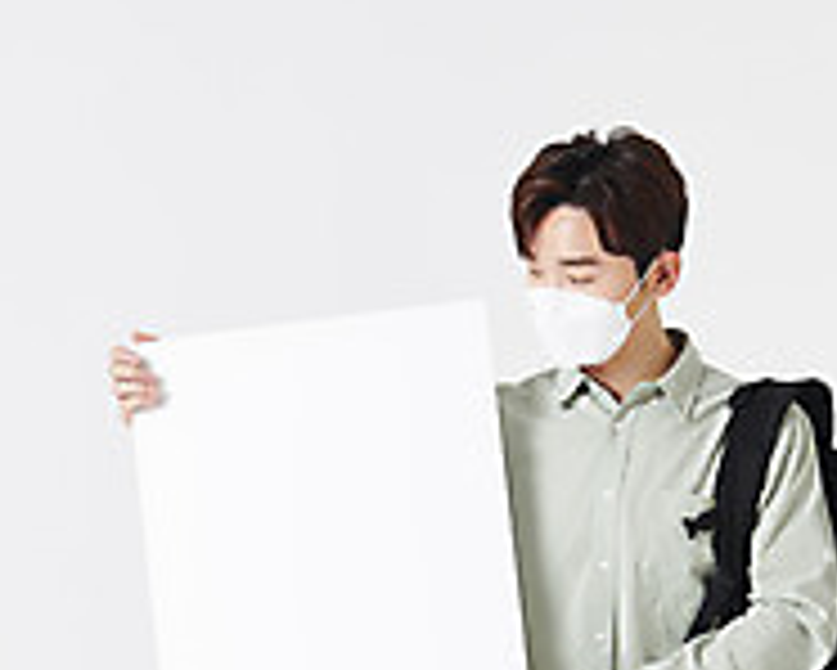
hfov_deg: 13.6
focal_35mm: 141
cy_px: 778
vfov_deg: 10.8
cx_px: 560
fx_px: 3495
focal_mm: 70
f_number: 11
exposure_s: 1/125
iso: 100
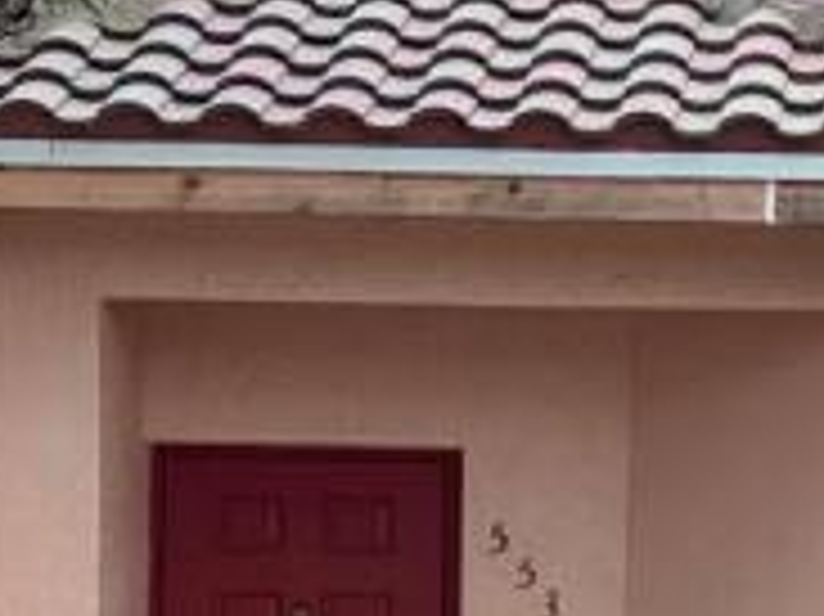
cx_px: 761
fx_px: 5995
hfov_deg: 7.8
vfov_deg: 5.8
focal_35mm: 252
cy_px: 1030
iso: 64
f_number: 1.78
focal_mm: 6.76
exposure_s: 1/651
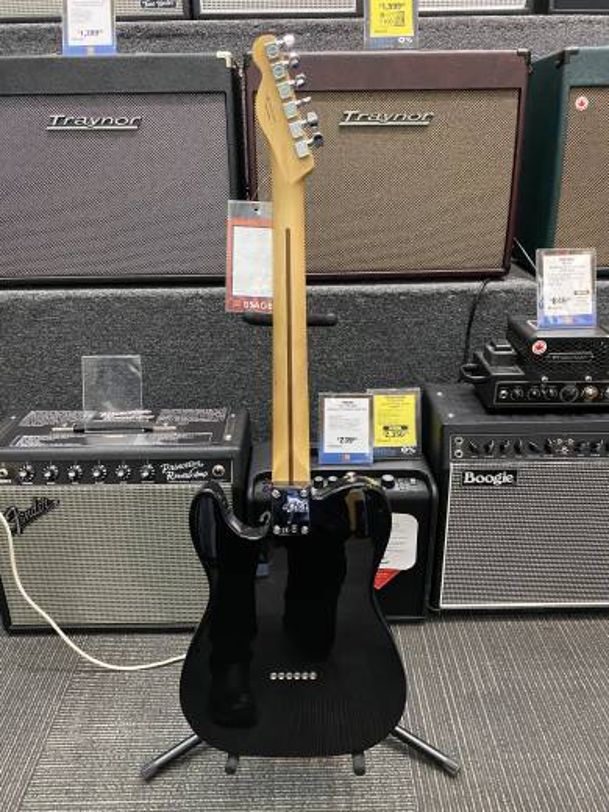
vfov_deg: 67.3
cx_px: 304
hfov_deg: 53.1
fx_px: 610
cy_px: 406
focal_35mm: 26
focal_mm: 4.25
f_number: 1.8
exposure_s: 1/60
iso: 400
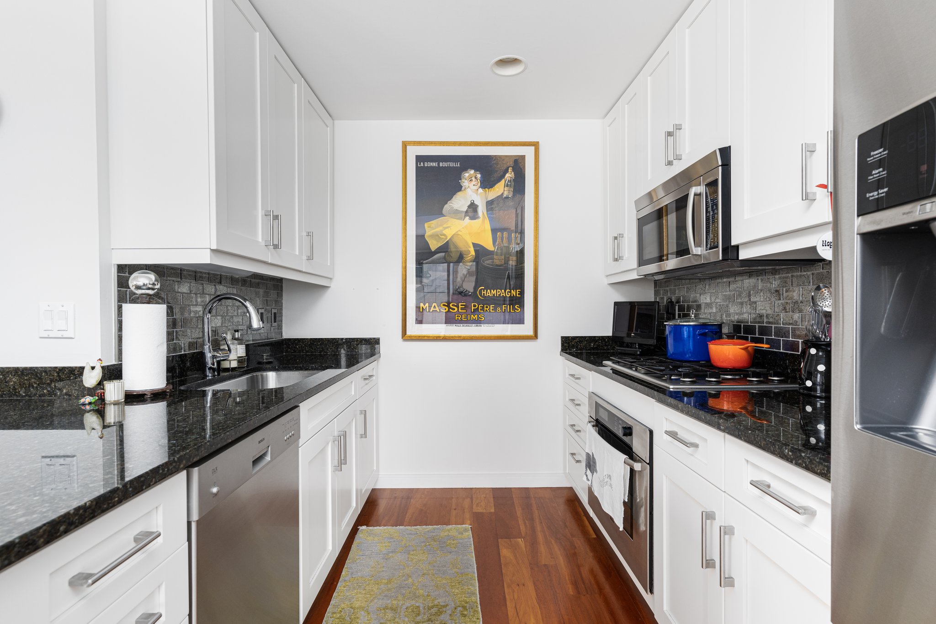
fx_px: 442
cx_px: 468
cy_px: 312
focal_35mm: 17
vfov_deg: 70.4
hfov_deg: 93.3
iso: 640
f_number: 7.1
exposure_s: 1/125
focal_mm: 17
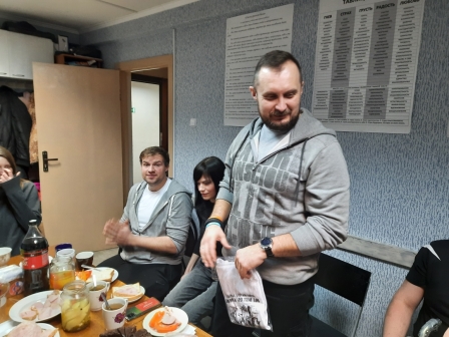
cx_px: 224
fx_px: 311
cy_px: 168
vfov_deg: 56.8
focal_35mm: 24
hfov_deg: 71.6
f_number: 1.8
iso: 400
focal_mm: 5.23
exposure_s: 1/50
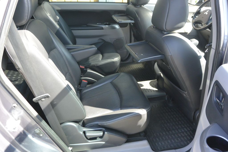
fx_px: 196
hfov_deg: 60.3
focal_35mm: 31
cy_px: 76
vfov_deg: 42.3
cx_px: 114
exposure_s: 1/125
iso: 250
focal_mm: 11.8
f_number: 3.8
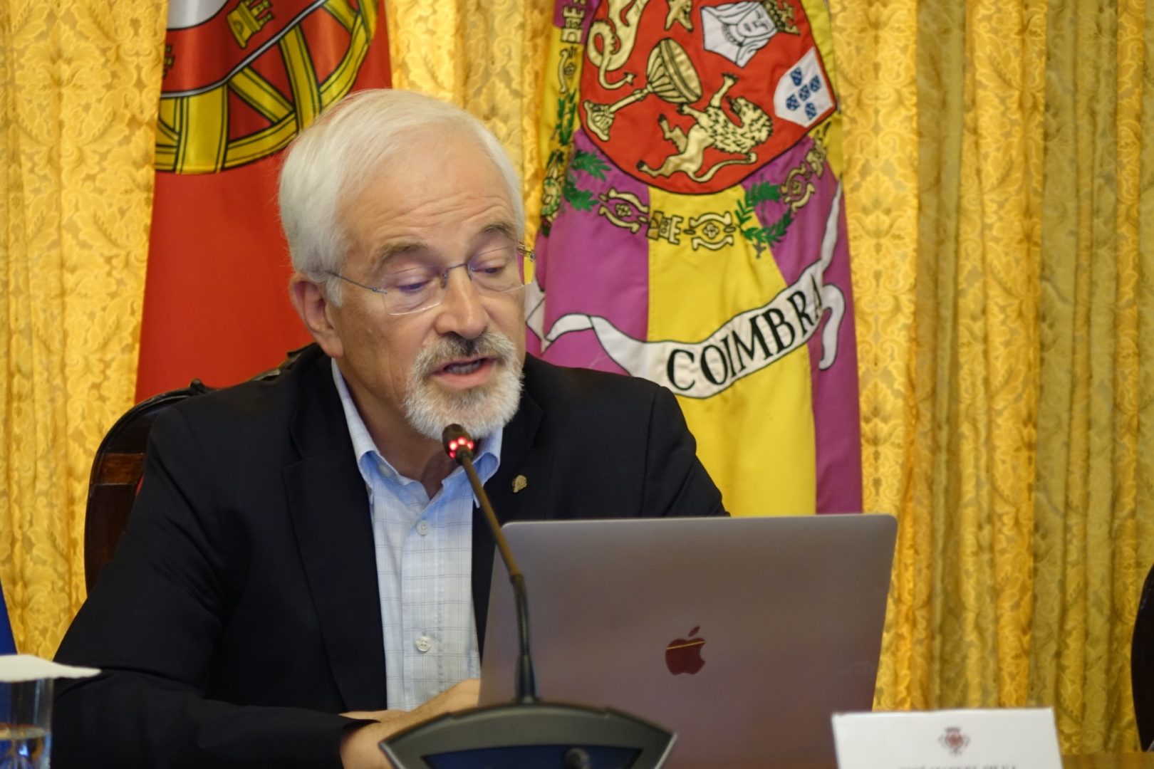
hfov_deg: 10.3
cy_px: 384
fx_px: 6411
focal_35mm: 200
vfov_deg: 6.9
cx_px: 577
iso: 800
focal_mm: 73.19
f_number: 2.8
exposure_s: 1/60
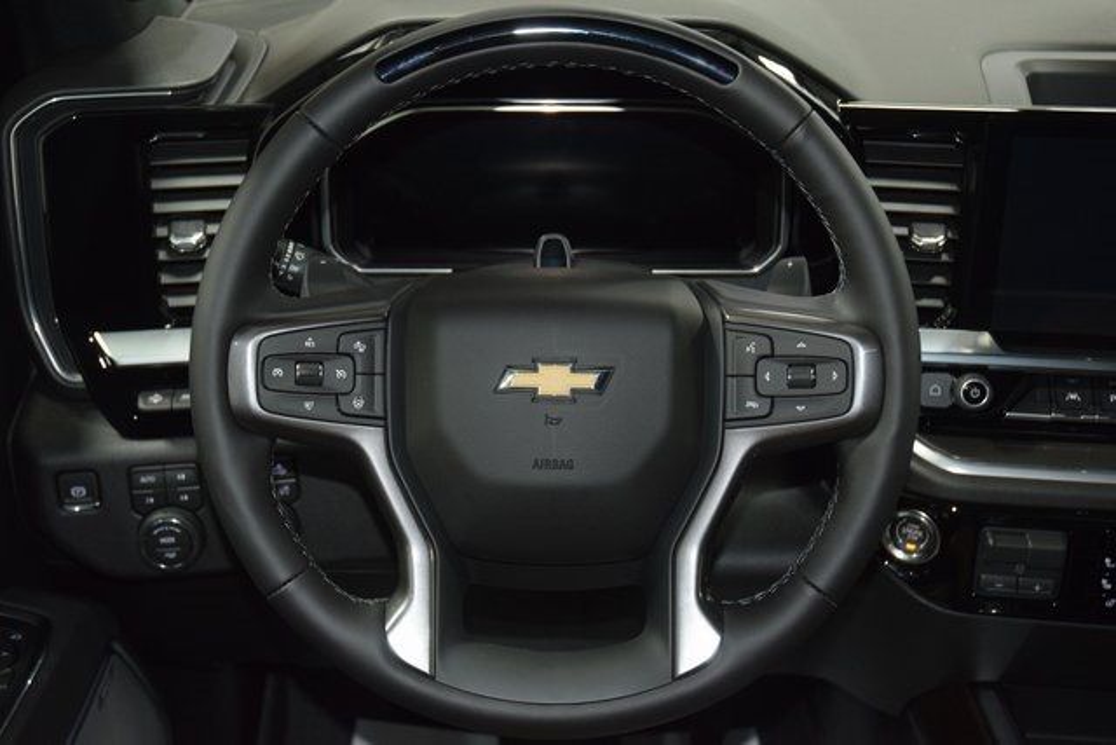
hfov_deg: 42.3
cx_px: 558
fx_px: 1442
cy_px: 372
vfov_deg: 29.0
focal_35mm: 46
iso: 1600
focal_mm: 31
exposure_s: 1/40
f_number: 4
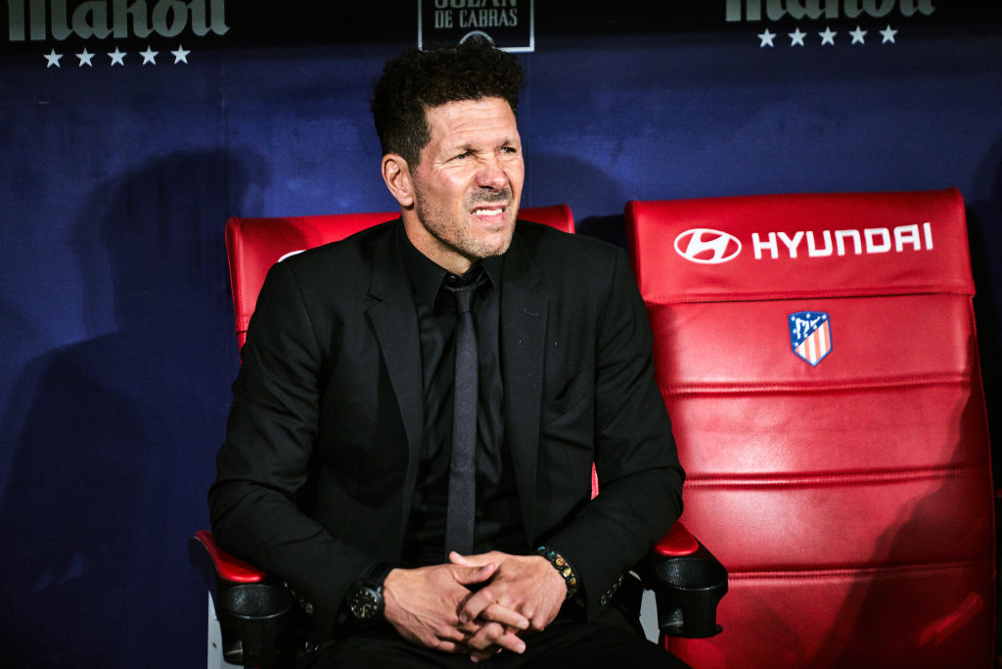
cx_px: 501
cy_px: 334
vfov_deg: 6.9
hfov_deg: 10.3
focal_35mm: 200
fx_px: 5567
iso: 2500
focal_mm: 200
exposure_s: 1/1000
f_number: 2.8
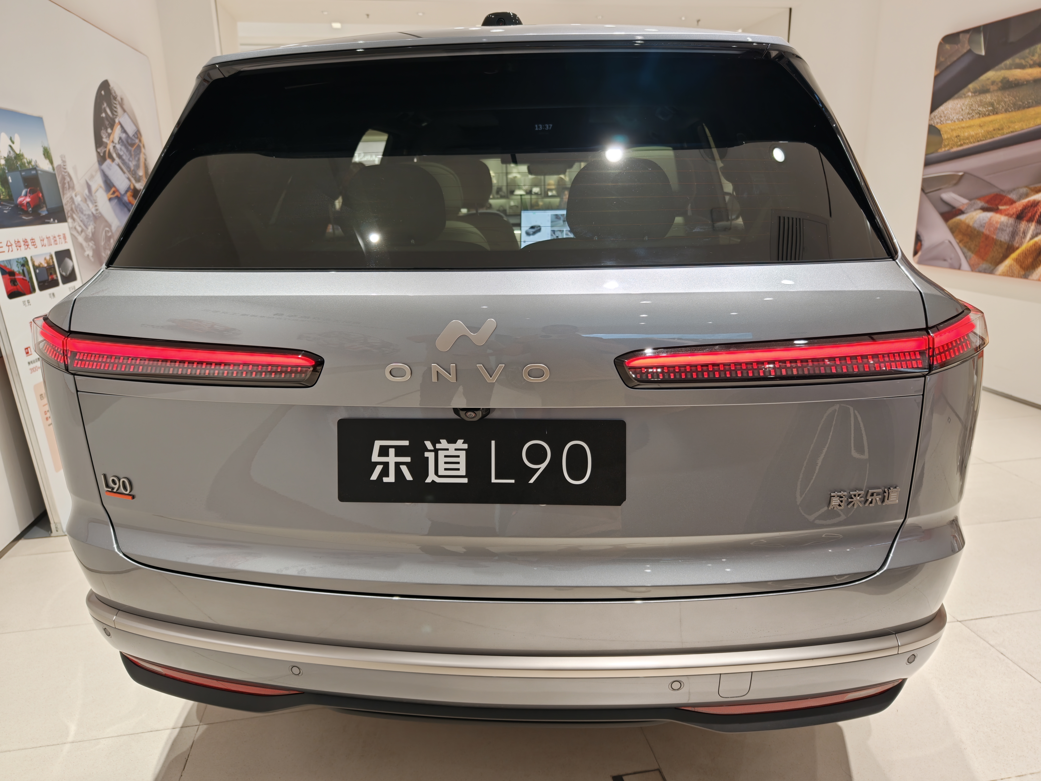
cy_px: 390
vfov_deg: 58.9
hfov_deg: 73.9
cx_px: 520
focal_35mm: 23
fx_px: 692
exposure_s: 1/100
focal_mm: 8.67
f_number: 1.8
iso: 320
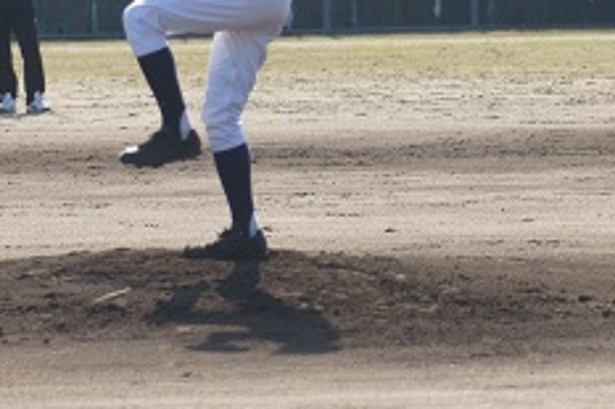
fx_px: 8655
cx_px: 430
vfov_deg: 2.7
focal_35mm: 507
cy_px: 4
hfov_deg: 4.1
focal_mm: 160
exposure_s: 1/250
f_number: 5.6
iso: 100
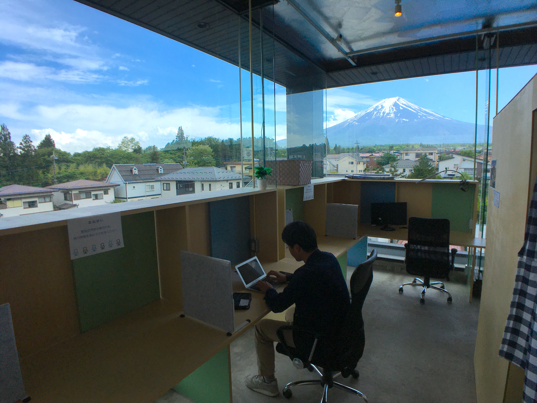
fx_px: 450
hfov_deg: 61.7
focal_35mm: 29
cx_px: 268
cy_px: 202
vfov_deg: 48.2
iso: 25
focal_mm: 4.15
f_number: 2.2
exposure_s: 1/1709
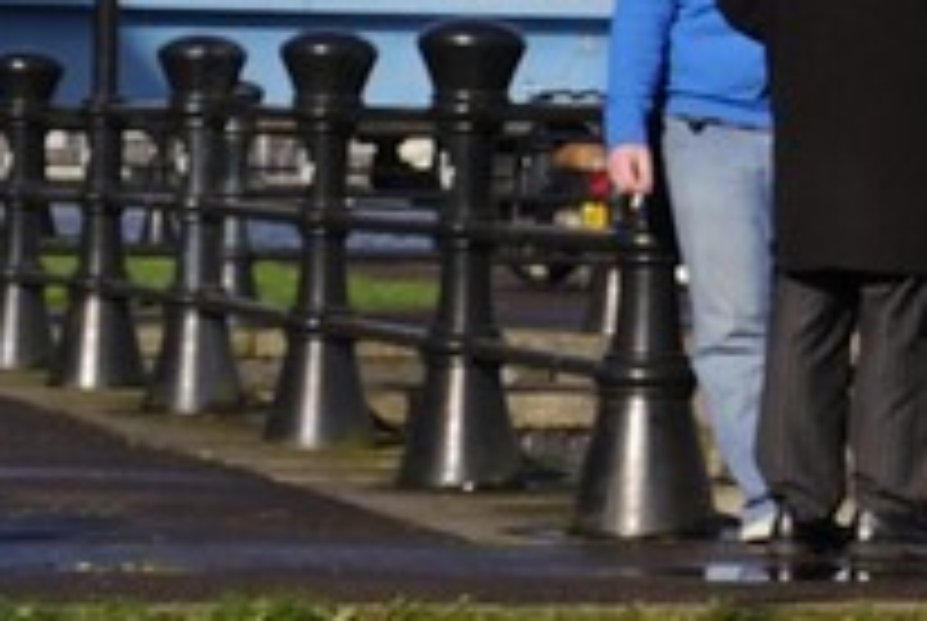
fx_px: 6395
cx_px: 3249
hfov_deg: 7.0
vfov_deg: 5.6
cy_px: 212
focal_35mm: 248
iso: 400
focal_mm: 32
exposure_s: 1/250
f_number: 13
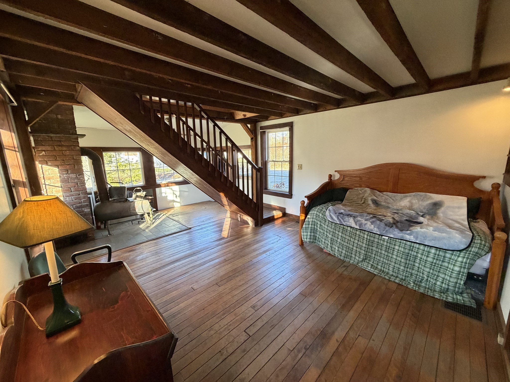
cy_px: 191
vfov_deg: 85.7
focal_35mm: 14
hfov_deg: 102.1
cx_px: 255
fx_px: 206
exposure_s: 1/60
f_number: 2.2
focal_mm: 2.22
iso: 320
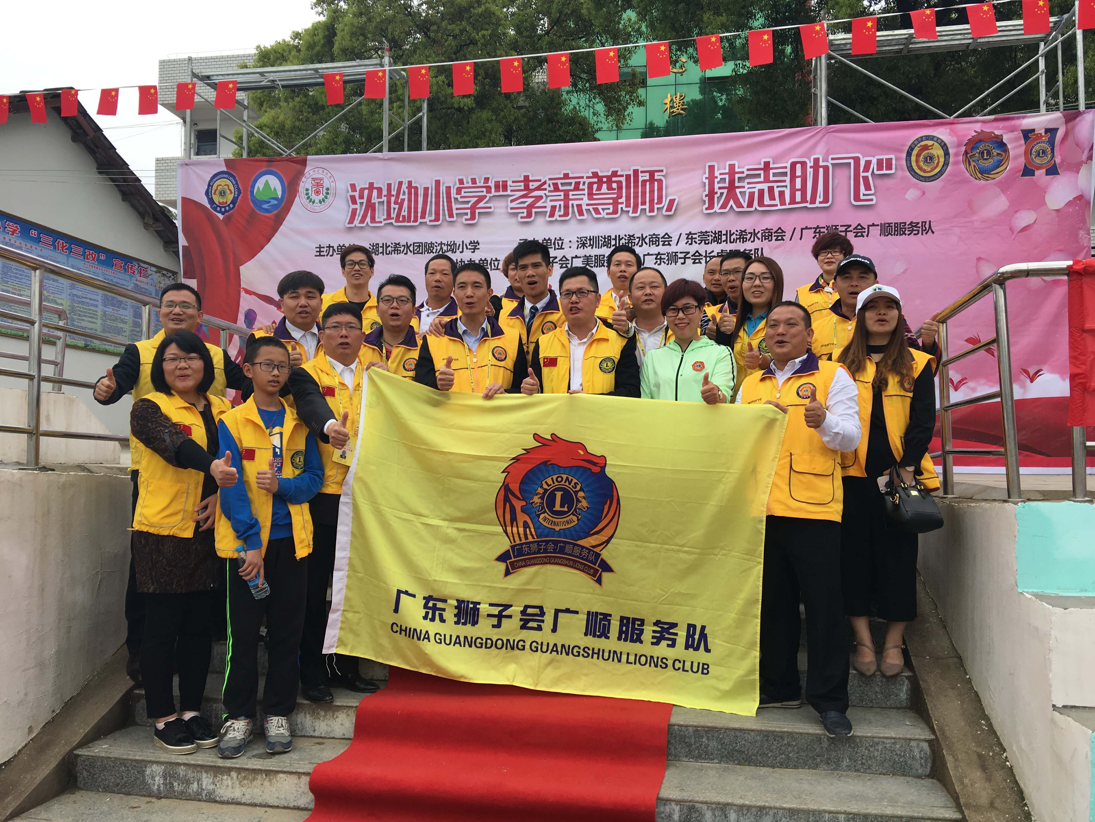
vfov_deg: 48.2
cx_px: 548
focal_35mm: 29
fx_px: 917
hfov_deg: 61.7
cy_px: 411
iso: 25
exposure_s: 1/620
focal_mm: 4.15
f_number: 2.2
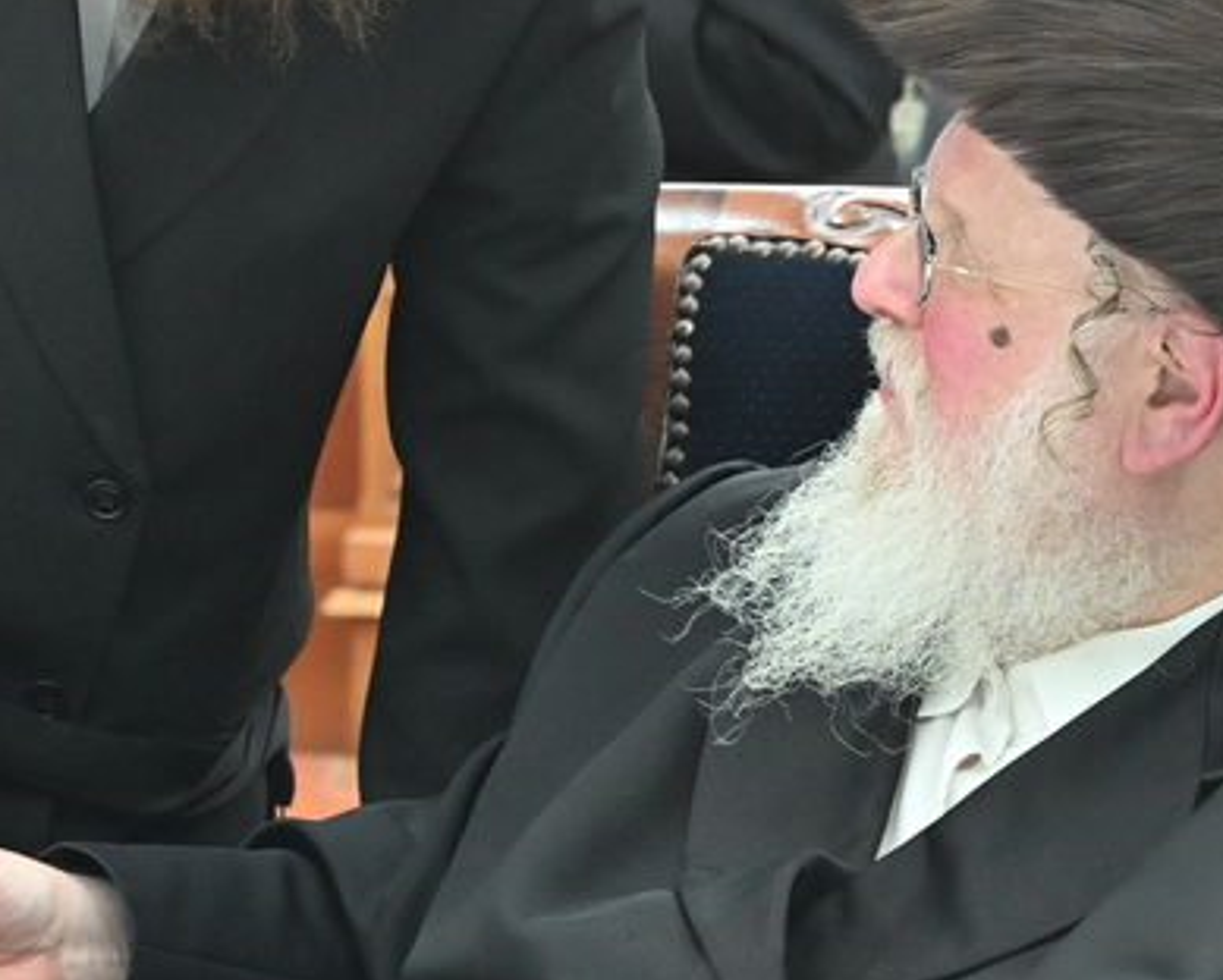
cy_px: 96
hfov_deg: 8.5
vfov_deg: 6.8
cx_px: 428
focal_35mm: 226
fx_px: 8189
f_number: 5.6
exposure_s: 1/200
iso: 2000
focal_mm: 67
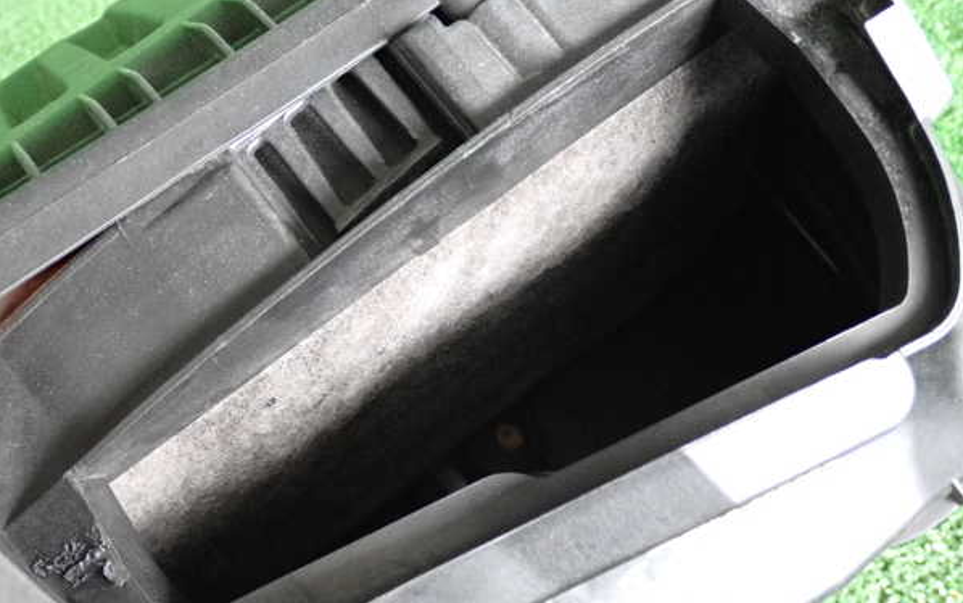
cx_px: 482
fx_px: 1312
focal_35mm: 50
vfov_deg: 25.8
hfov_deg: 40.3
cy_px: 321
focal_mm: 8.4
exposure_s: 1/125
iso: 2000
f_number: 3.1
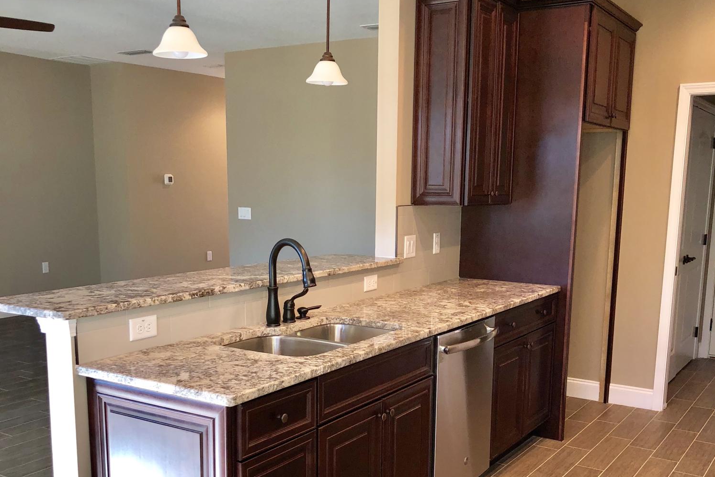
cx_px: 359
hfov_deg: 49.5
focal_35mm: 39
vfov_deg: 33.8
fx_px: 775
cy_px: 329
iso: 100
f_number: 1.8
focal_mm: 3.99
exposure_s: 1/60
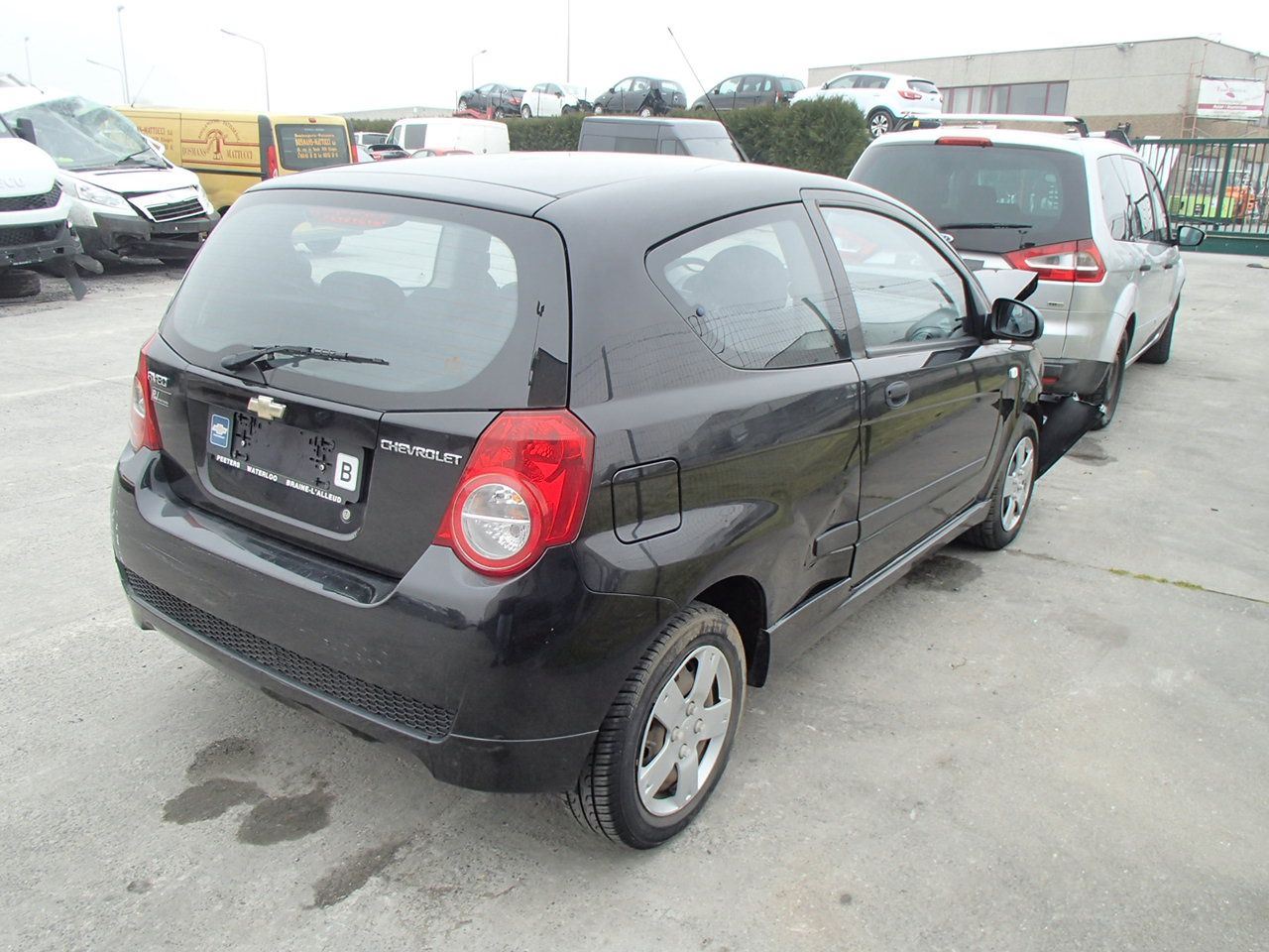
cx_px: 634
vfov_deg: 49.7
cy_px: 476
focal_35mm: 28
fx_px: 1026
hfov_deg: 63.4
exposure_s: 1/100
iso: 100
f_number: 3.9
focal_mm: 5
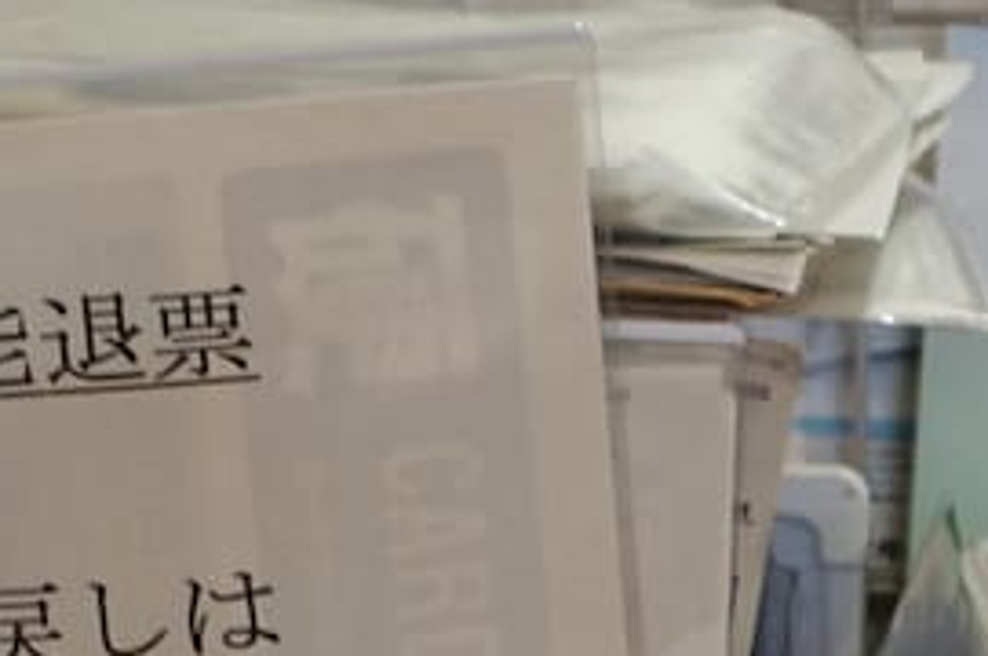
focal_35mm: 204
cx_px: 1010
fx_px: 5592
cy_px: 556
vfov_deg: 6.7
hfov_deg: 10.0
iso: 320
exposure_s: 1/80
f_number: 2.8
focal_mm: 25.37
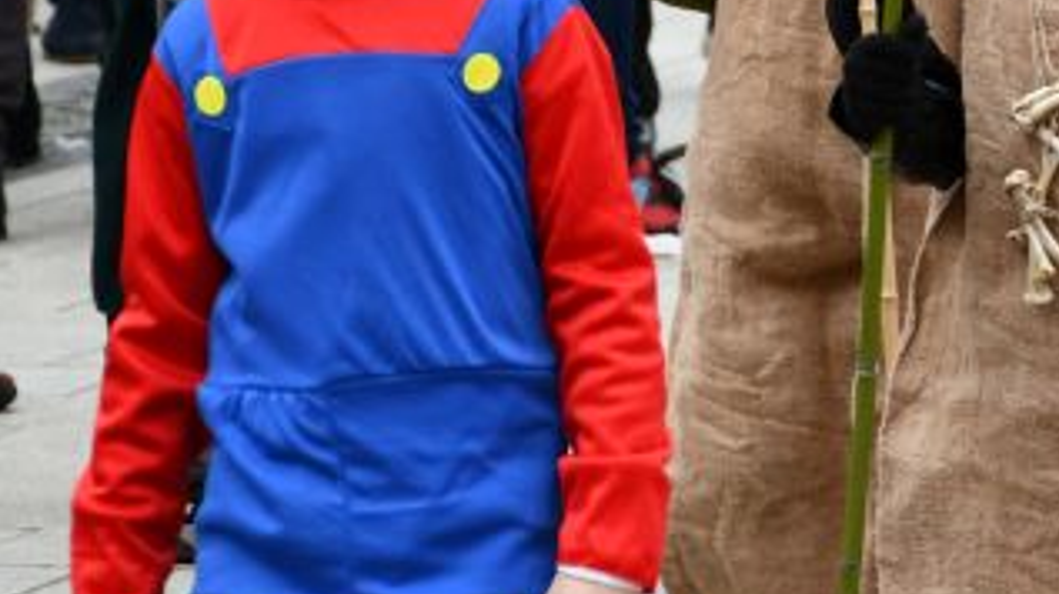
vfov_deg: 2.8
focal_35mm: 428
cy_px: 160
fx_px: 12013
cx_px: 925
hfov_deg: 5.0
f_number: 5.6
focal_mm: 90
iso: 220
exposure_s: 1/250
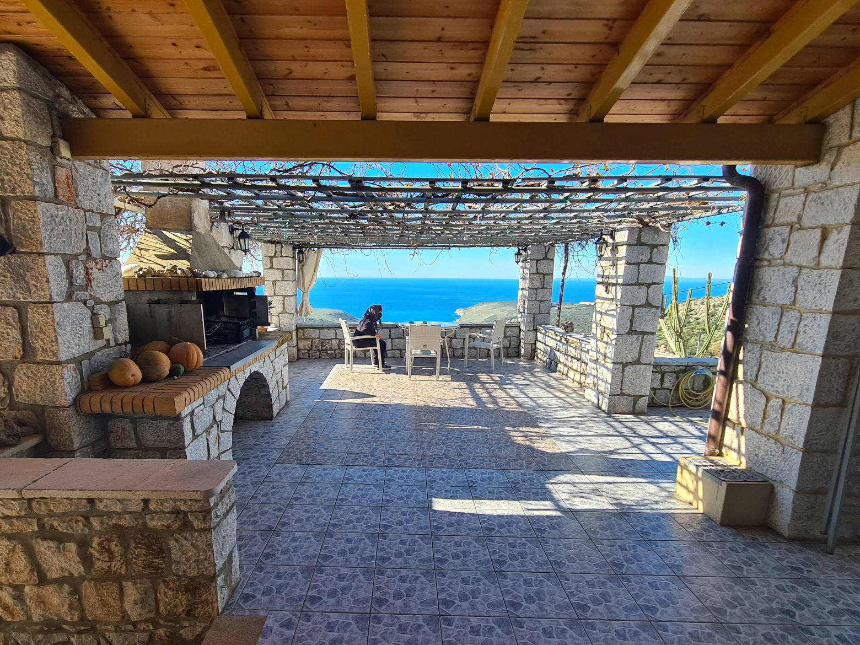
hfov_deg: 94.3
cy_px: 364
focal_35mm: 16
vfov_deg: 77.7
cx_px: 396
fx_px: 398
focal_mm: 2.2
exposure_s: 1/558
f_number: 2.2
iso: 50
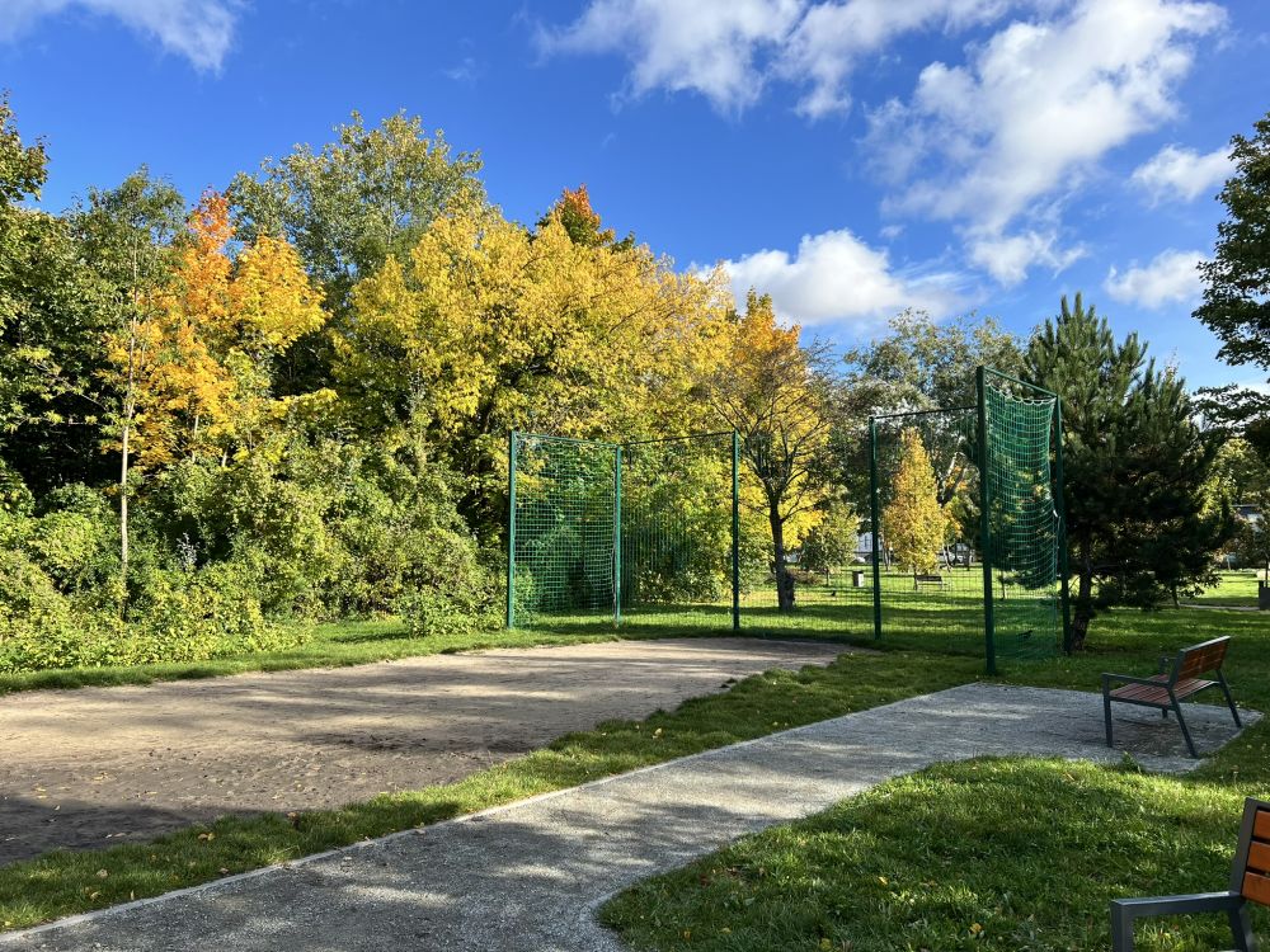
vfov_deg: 53.1
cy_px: 476
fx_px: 954
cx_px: 635
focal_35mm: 26
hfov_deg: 67.3
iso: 50
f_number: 1.5
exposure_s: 1/1934
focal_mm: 5.7
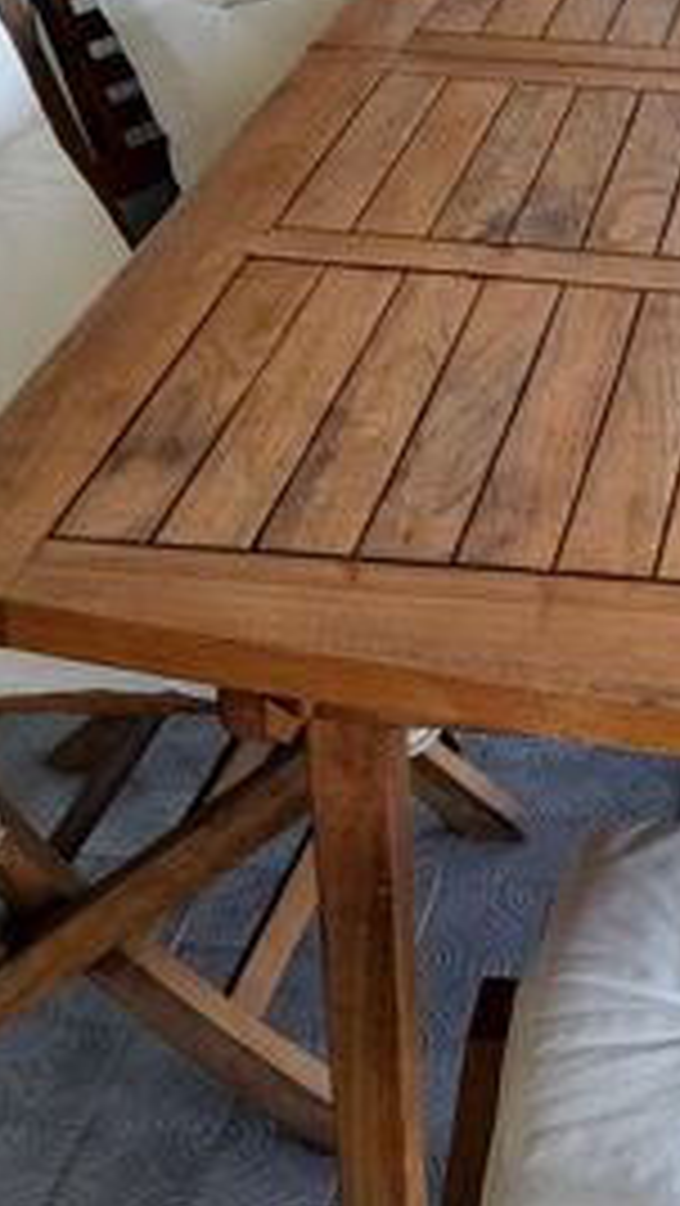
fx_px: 2081
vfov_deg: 32.2
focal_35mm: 65
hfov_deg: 17.3
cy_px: 436
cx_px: 919
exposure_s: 1/50
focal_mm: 4.6
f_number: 2
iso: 32
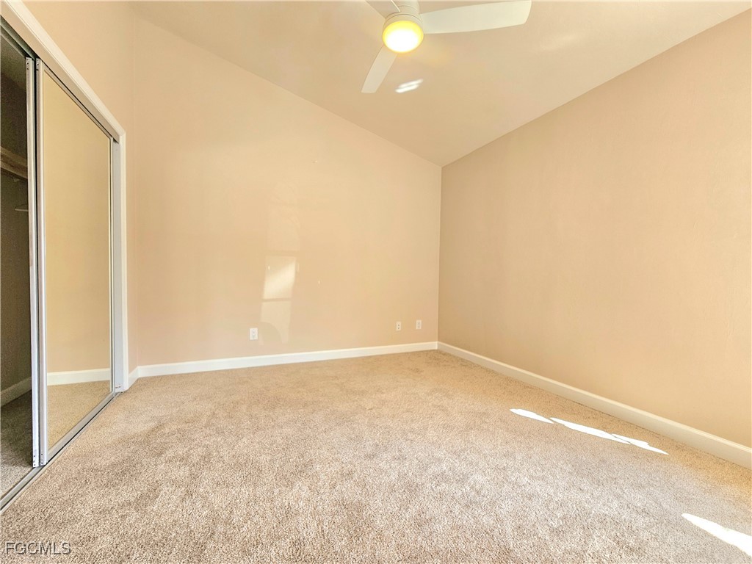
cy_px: 282
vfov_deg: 89.9
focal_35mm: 13
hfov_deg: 106.2
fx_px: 282
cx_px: 376
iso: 64
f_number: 2.2
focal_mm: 2.2
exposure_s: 1/60.2
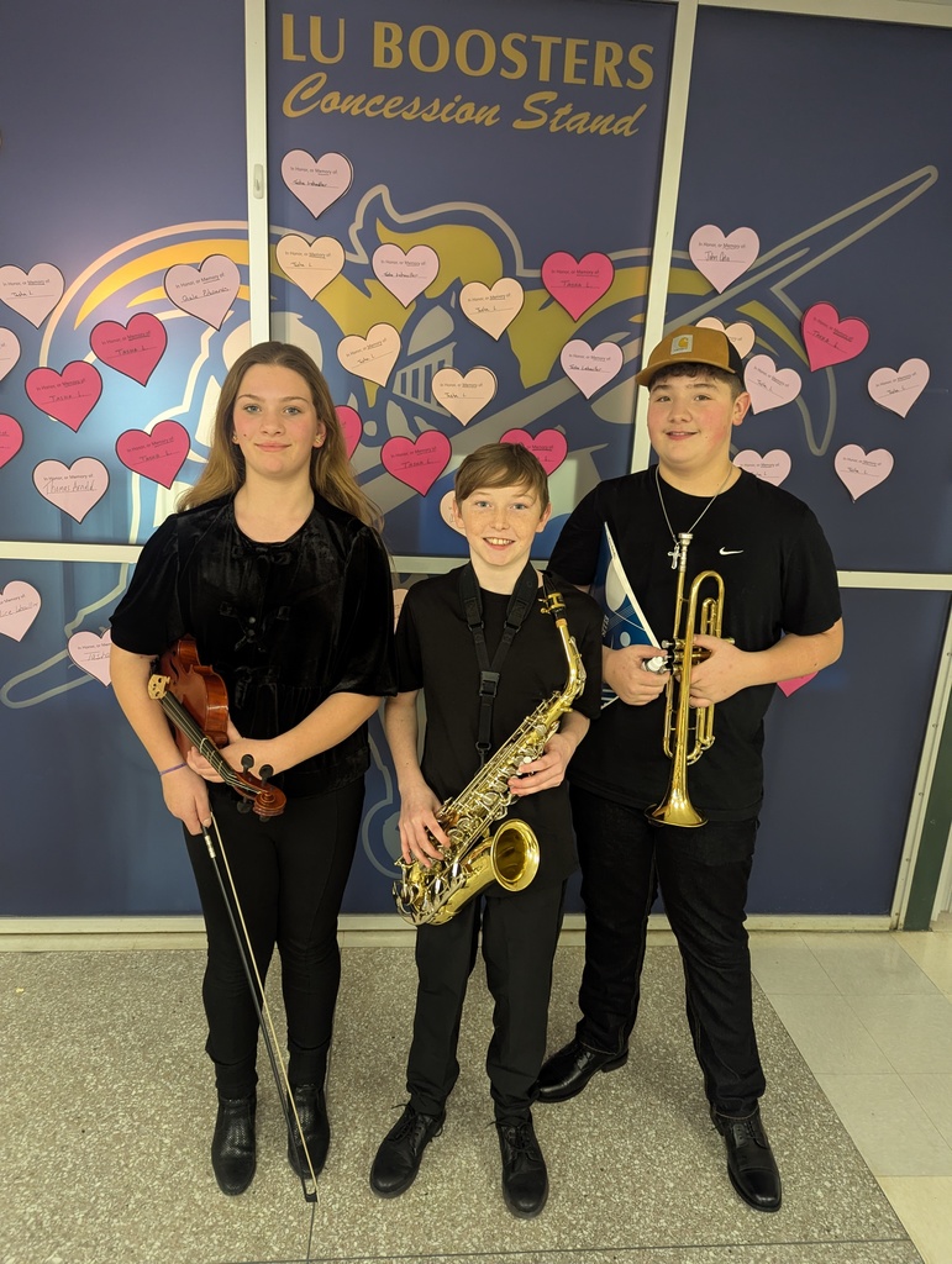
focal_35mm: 24
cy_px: 632
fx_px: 878
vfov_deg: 71.5
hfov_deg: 56.9
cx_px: 476
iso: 501
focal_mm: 6.81
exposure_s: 1/40
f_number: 1.85
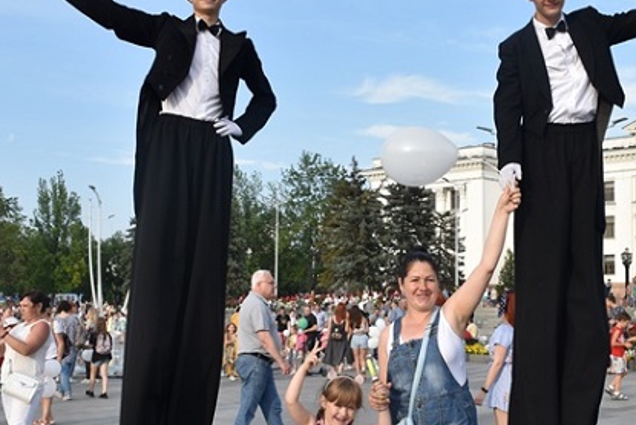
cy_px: 251
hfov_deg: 33.2
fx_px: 1060
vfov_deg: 22.6
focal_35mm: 60
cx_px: 407
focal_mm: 22
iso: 200
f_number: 8
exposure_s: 1/250
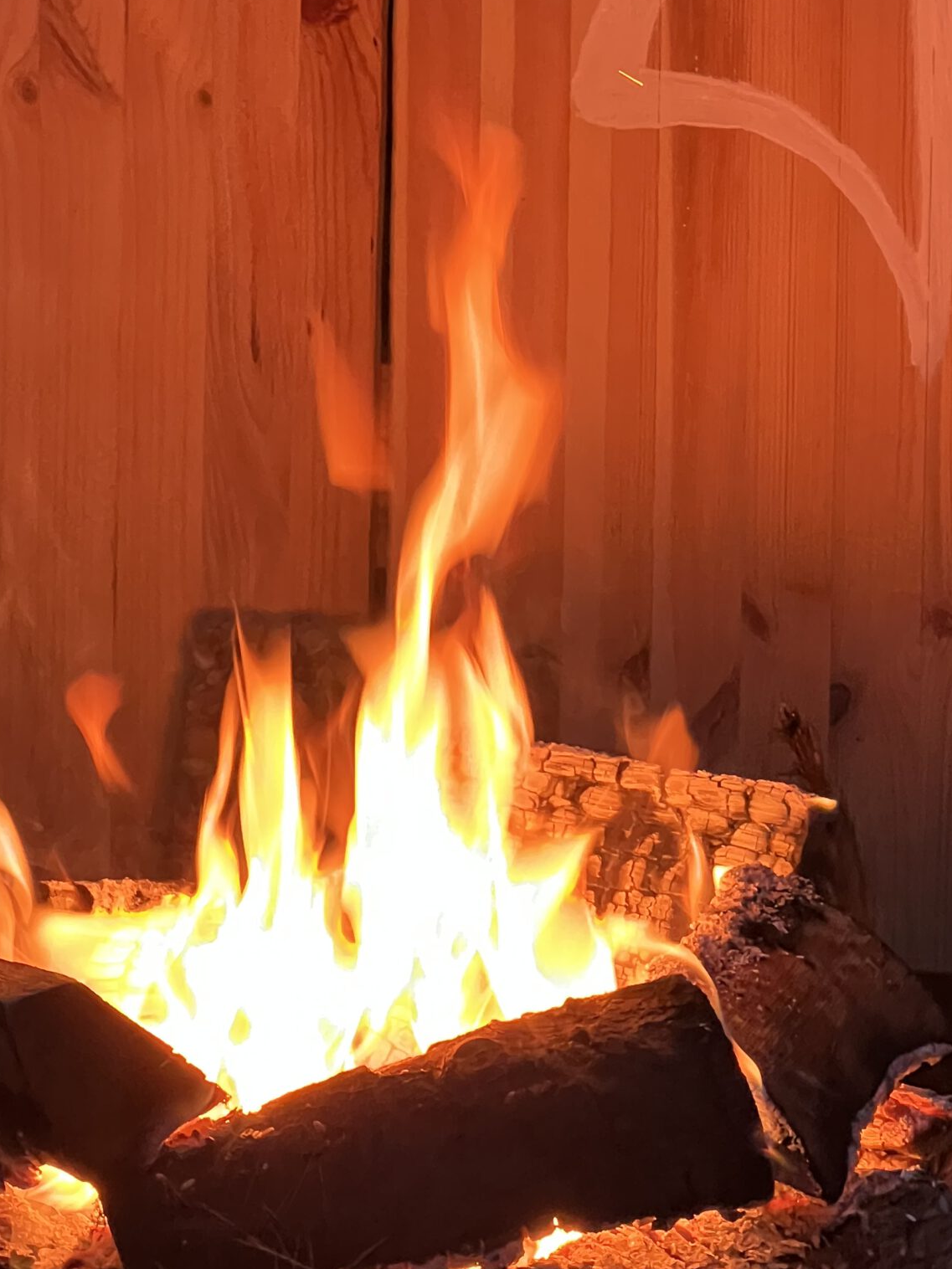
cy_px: 644
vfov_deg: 15.2
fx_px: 4767
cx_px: 478
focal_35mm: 130
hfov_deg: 11.4
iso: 500
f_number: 2.8
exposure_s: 1/60
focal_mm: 9
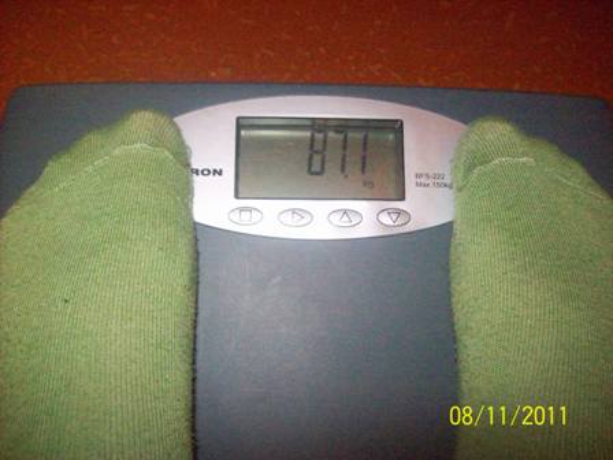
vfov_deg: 39.7
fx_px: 638
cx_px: 306
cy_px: 230
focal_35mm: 36
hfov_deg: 51.4
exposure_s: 1/64
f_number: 2.7
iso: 800
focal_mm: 6
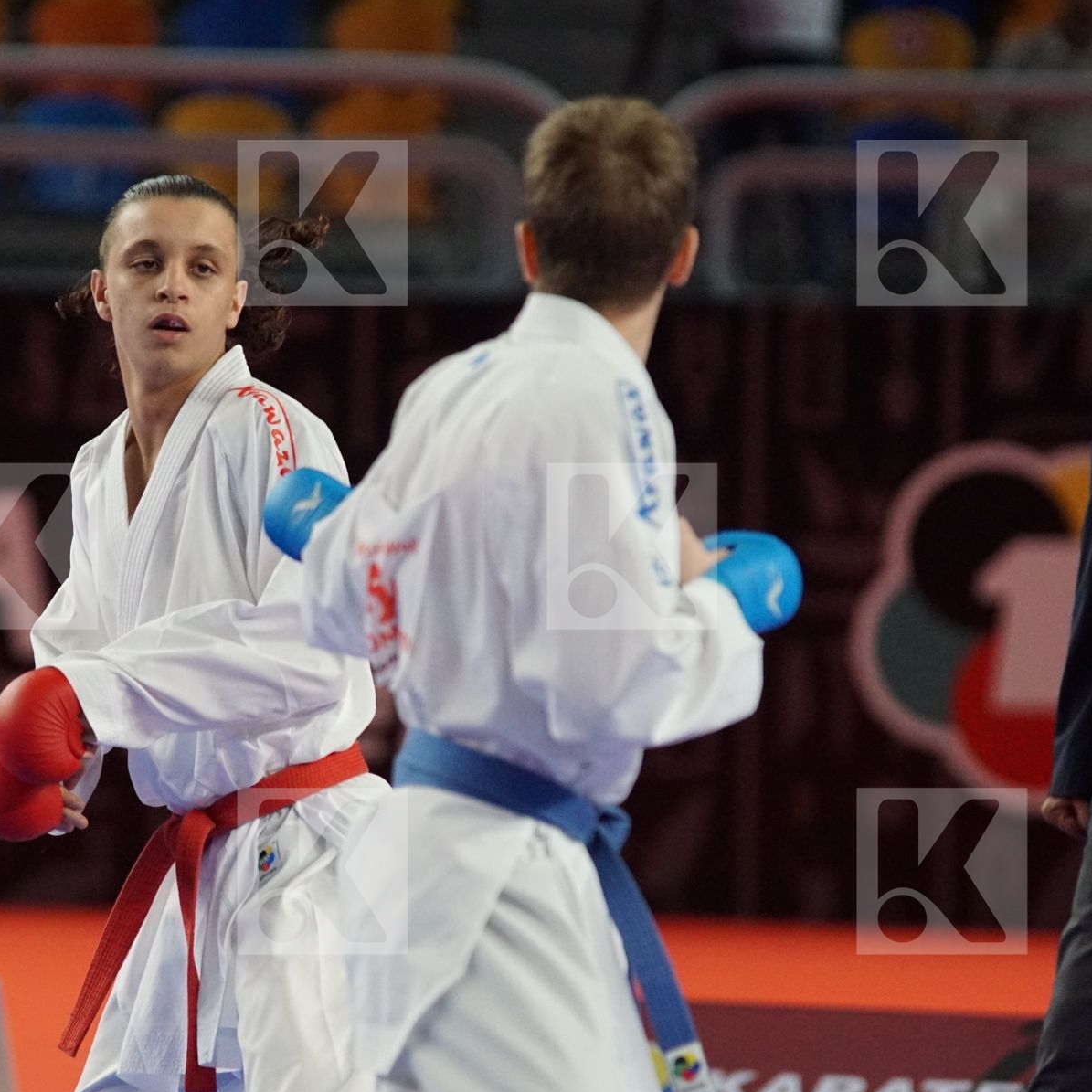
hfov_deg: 4.6
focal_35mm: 384
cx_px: 323
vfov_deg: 4.6
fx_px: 13705
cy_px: 546
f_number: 3.2
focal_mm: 200
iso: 3200
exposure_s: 1/2000
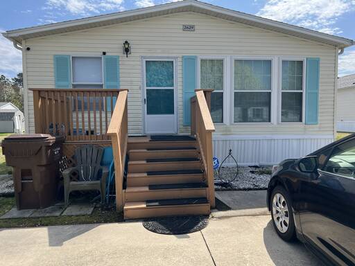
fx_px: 267
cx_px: 178
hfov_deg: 67.3
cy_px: 133
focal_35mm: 26
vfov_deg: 53.1
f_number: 1.5
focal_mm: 5.7
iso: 50
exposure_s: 1/2841
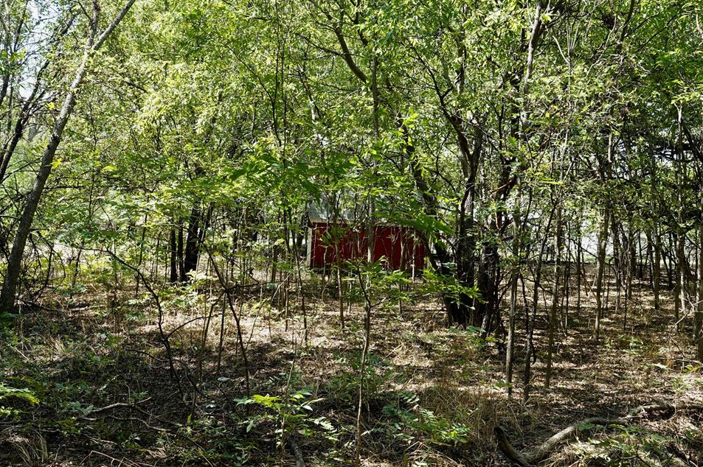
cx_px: 348
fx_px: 839
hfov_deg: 45.5
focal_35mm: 43
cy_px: 234
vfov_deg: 31.1
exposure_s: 1/50
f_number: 5.6
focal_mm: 14.65
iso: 100
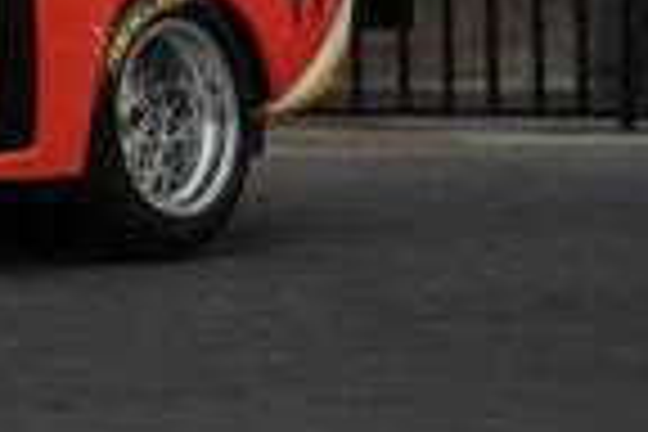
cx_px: -729
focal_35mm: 193
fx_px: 3474
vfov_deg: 6.9
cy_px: -392
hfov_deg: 9.8
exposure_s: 1/200
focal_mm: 42
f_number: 2.8
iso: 640
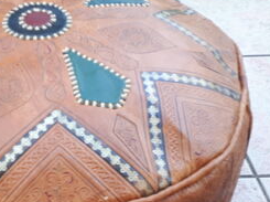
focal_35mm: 53
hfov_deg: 34.6
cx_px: 37
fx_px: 413
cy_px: 138
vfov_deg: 27.3
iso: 50
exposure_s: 1/33
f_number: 1.9
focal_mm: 3.6
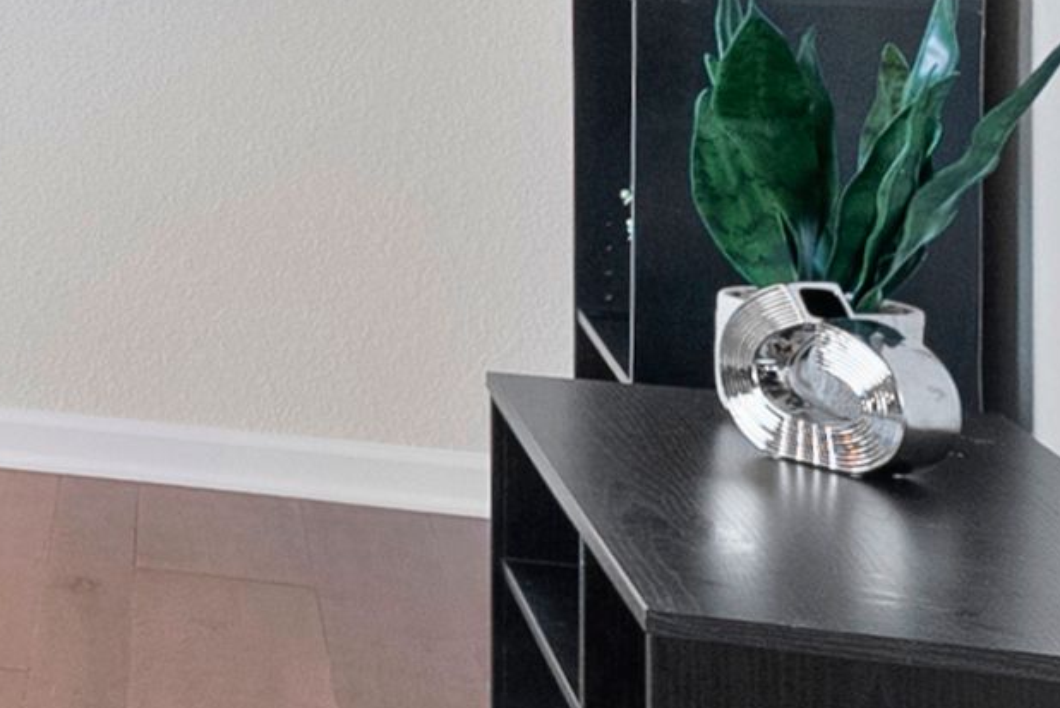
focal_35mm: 96
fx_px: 2829
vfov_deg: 13.9
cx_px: -1605
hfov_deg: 13.7
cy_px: -144
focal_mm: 14
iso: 640
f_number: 8
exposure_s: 1/6
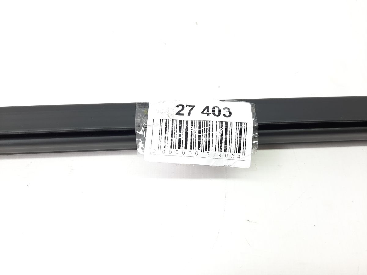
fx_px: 265
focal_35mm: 25
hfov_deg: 69.4
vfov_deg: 54.9
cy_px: 138
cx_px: 184
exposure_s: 1/50
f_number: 2
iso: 80
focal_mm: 4.6
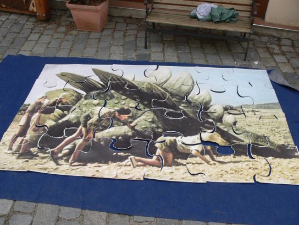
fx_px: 302
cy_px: 112
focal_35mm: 35
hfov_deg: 52.6
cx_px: 150
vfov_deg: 40.7
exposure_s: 1/80
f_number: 4
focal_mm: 7.4
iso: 100
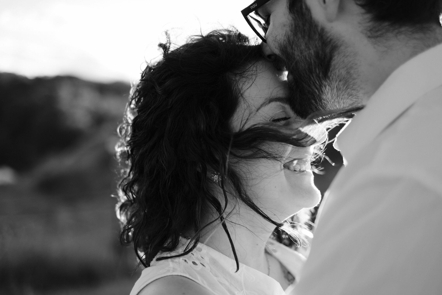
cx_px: 221
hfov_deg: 37.5
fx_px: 651
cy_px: 148
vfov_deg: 25.5
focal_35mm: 53
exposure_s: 1/3000
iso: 320
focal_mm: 35
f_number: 1.4
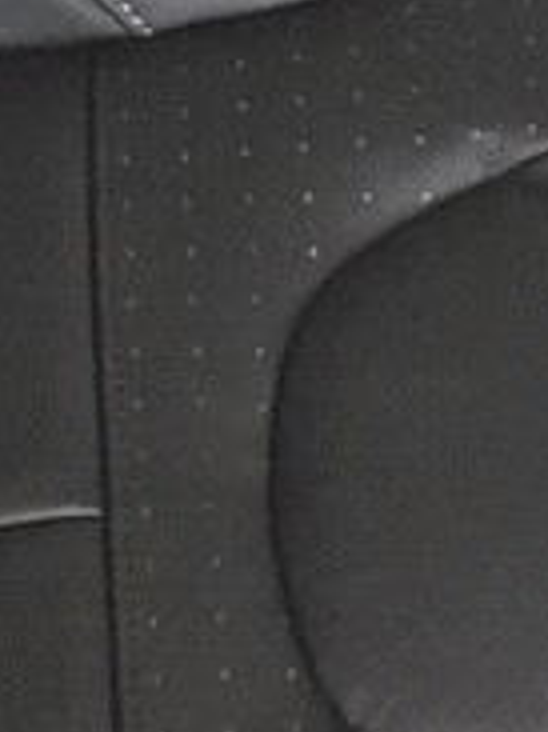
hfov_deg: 7.3
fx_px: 4290
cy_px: -612
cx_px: 252
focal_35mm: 203
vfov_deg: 9.3
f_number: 2.2
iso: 160
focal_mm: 4.15
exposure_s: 1/30
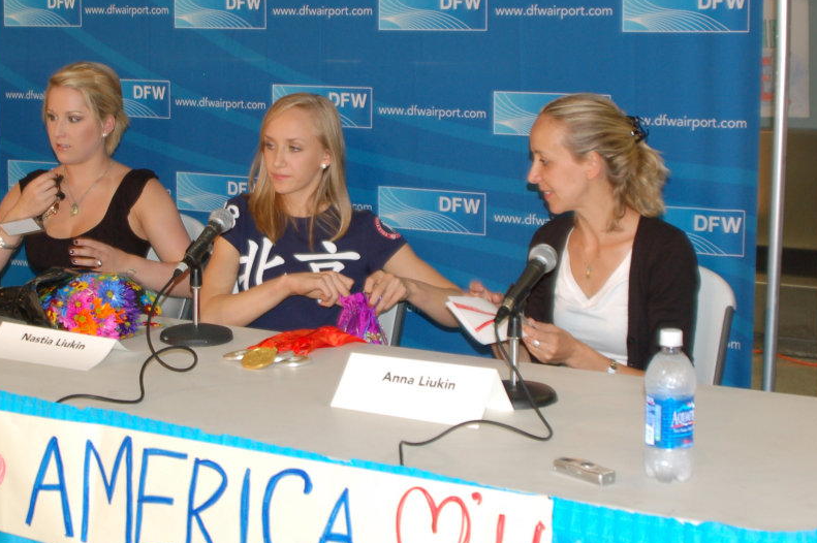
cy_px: 163
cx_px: 284
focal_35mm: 68
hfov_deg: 29.5
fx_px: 1542
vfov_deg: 19.9
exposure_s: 1/60
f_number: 3.5
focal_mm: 28
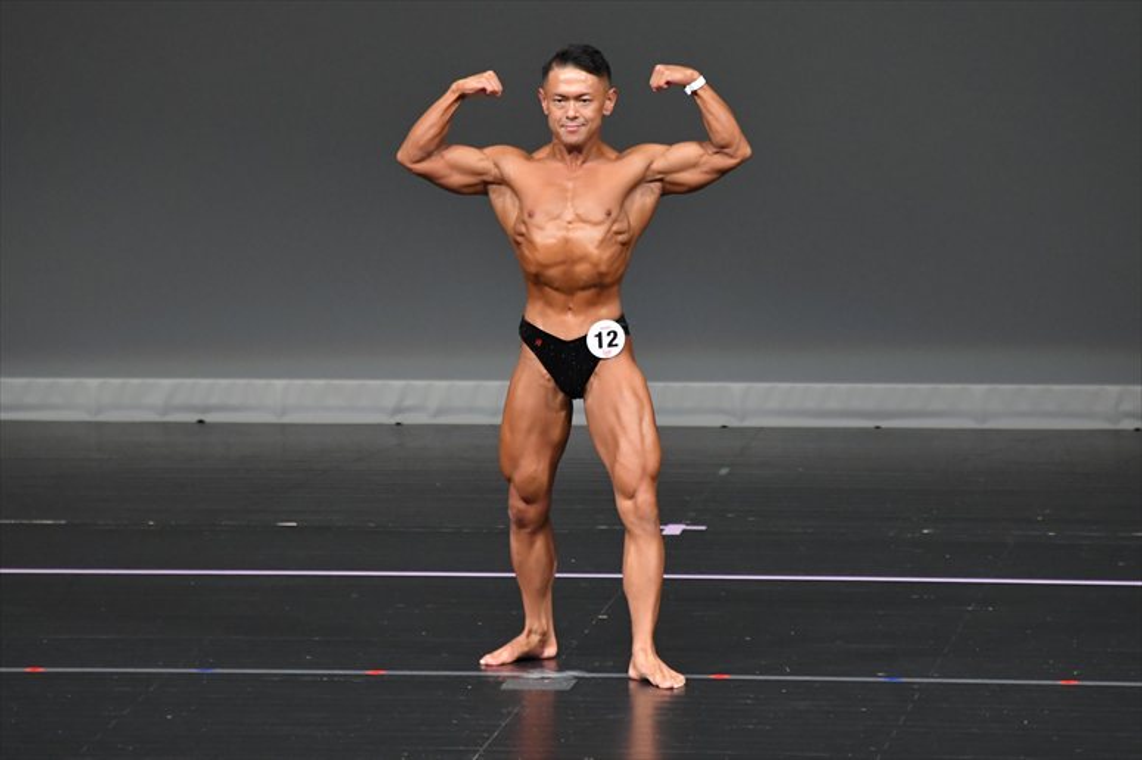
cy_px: 380
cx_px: 571
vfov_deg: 4.0
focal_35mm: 345
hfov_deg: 6.0
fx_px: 10939
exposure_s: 1/400
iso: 4000
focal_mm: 230
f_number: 5.6
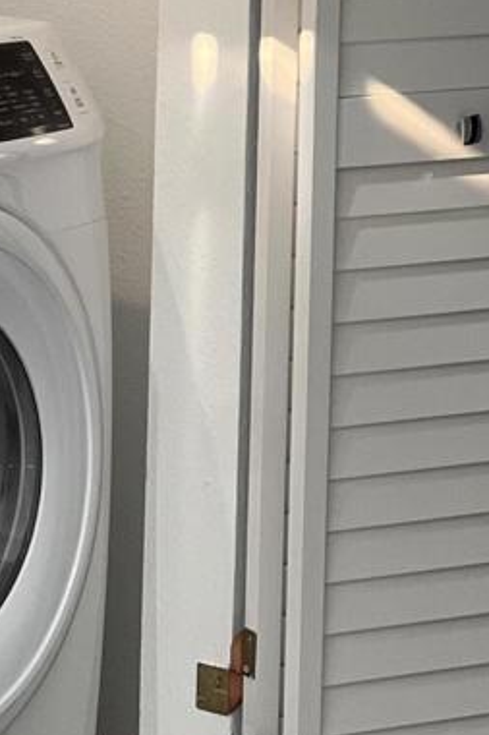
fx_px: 4405
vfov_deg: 9.5
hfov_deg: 6.3
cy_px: 238
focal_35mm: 216
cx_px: -216
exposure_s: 1/60
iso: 125
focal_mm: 9
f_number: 2.8
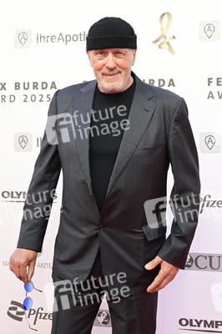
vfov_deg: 41.1
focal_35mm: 48
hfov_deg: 28.0
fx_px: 445
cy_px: 167
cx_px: 111
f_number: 5.6
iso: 400
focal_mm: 48
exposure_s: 1/200
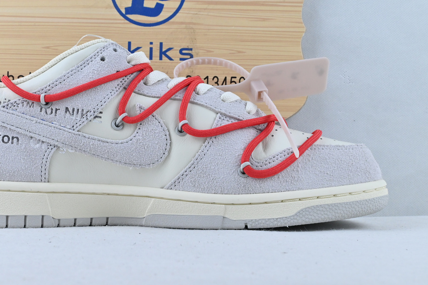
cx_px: 158
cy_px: 130
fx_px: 717
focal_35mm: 60
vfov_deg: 22.5
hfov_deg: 33.1
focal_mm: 31.5
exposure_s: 1/160
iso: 1000
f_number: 10
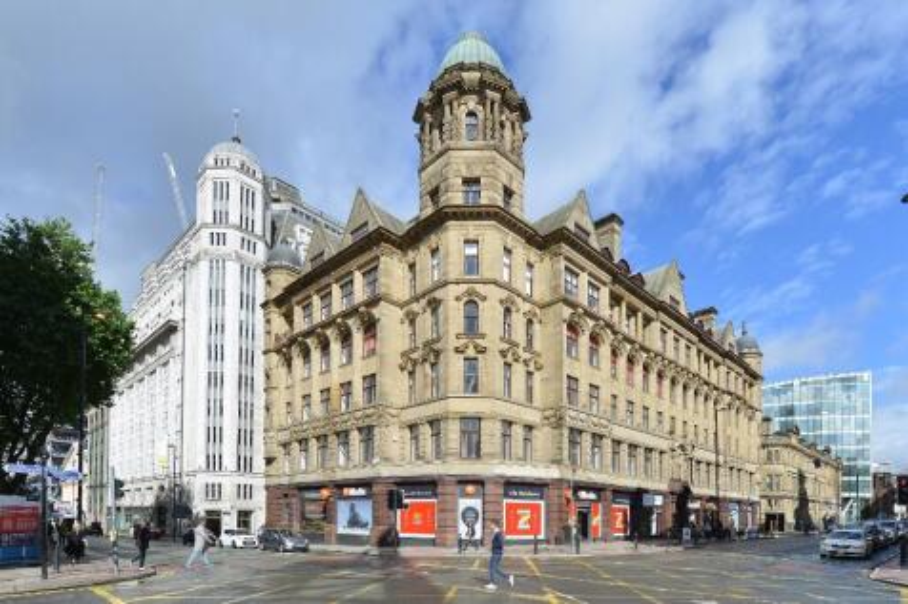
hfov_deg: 104.3
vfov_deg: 81.2
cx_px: 454
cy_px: 302
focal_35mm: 14
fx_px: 353
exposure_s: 1/500
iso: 100
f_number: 4.5
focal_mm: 14
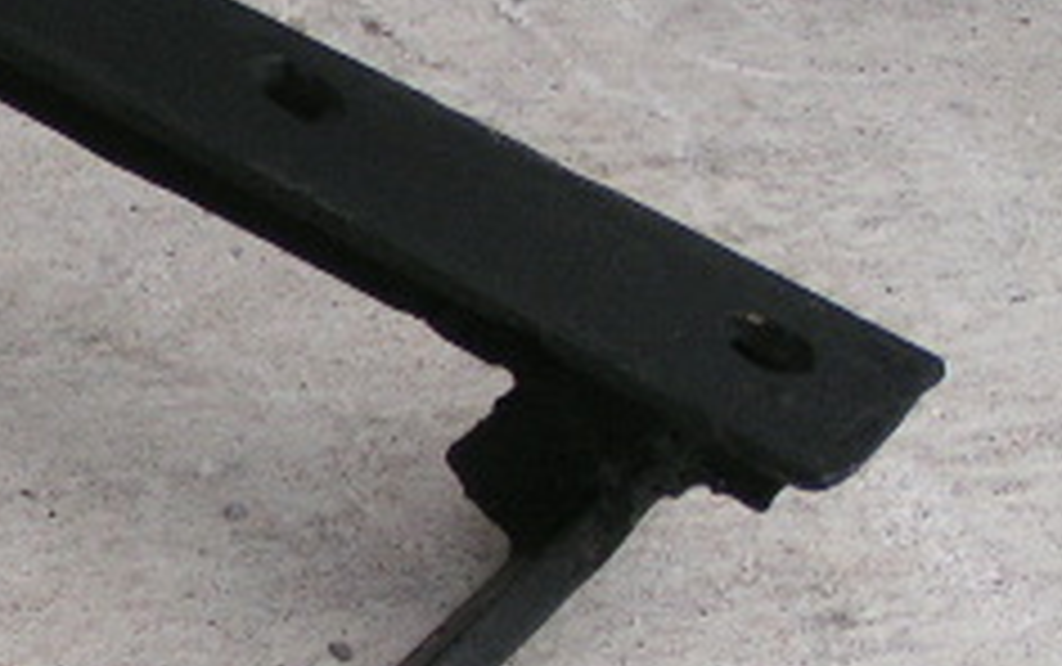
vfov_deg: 8.5
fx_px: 4490
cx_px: -342
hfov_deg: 13.0
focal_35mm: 155
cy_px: 526
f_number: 3.2
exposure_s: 1/60
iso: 125
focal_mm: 8.3
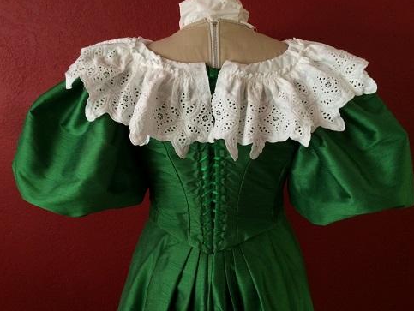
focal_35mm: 30
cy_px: 156
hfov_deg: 59.9
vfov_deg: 46.9
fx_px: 359
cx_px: 213
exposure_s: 1/30
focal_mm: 4.15
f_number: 2.2
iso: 160
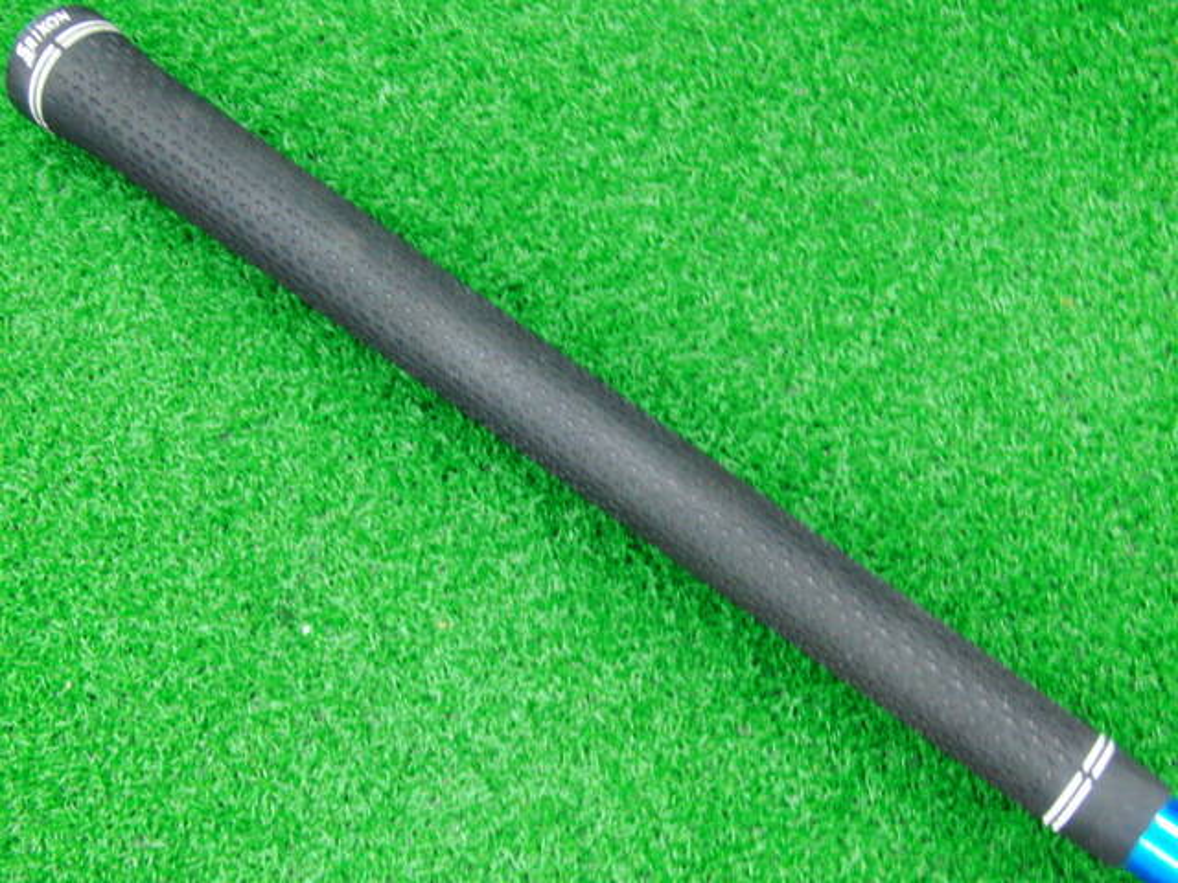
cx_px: 589
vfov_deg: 33.6
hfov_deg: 43.9
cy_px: 442
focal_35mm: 43
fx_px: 1463
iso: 400
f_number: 3.7
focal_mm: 7.54
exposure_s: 1/15
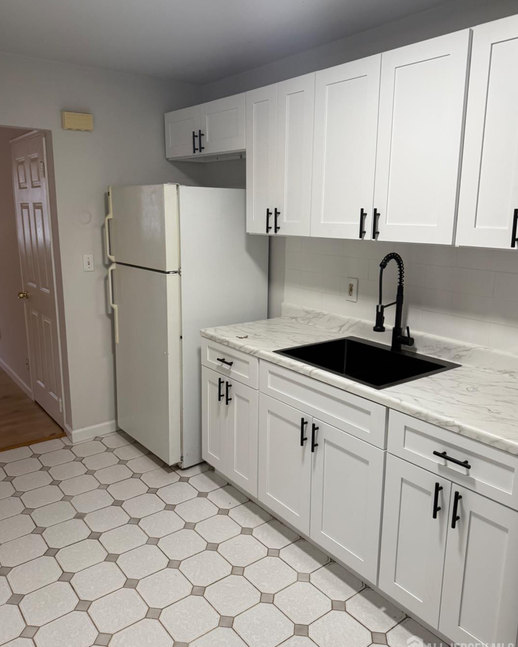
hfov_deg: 54.9
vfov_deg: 66.0
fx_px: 498
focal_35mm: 26
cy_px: 312
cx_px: 256
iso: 200
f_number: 1.78
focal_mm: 6.76
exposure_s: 1/120
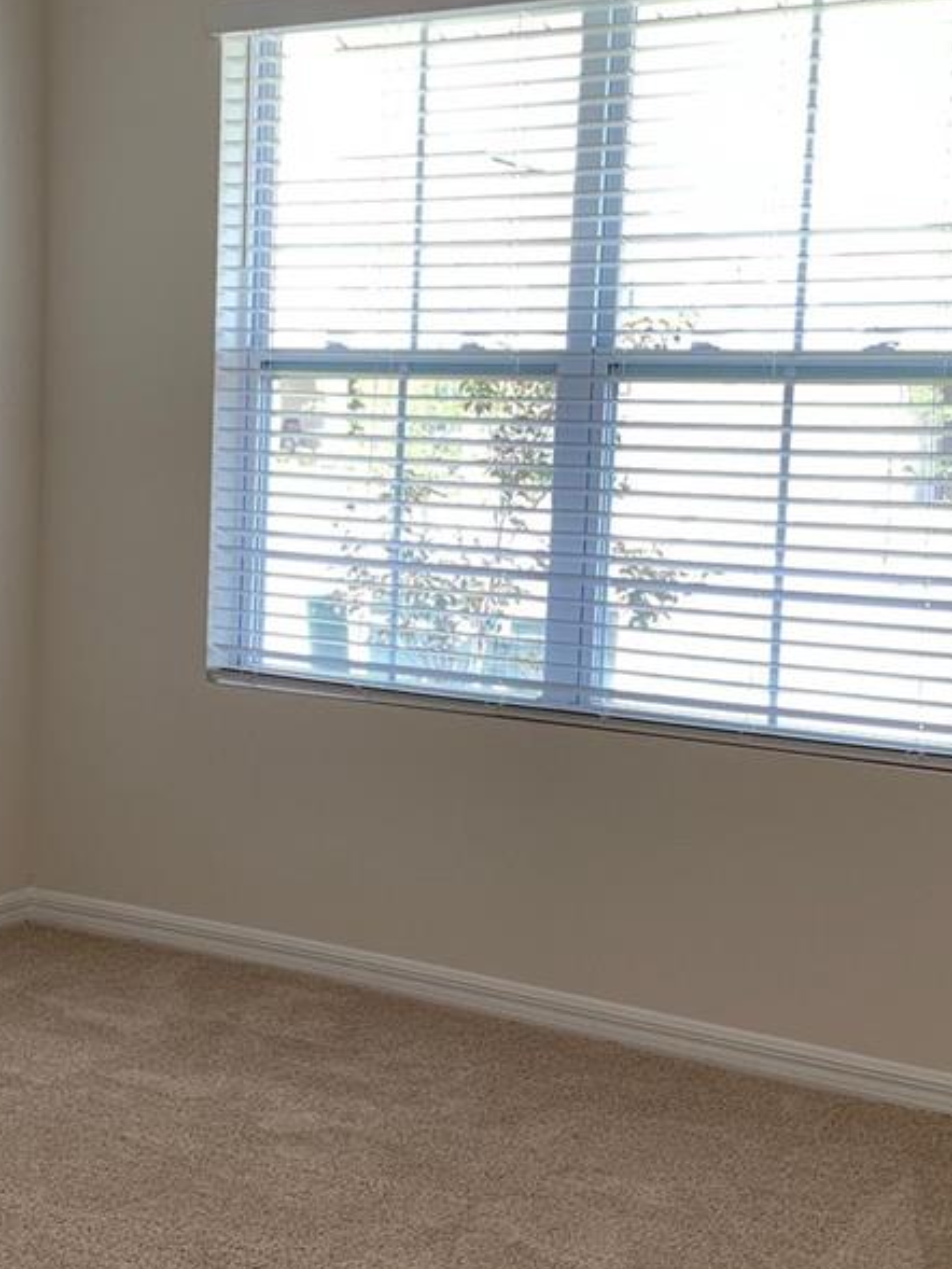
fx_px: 1943
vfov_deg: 36.1
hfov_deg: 27.5
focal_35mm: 53
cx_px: 386
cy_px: 592
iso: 50
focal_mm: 4.25
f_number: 1.8
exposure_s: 1/120
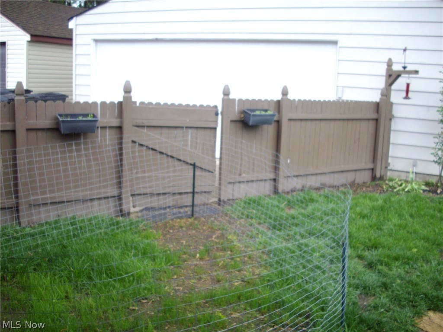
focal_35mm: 37
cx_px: 222
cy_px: 166
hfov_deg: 50.1
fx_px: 474
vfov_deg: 38.7
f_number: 2.8
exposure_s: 1/125
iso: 160
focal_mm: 6.2
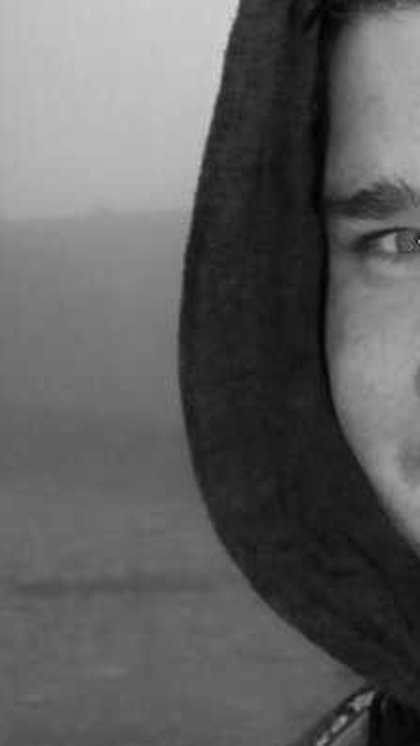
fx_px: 1976
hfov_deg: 11.4
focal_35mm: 100
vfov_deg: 21.1
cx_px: 701
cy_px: 162
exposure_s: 1/500
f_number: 3.5
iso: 100
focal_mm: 5.36
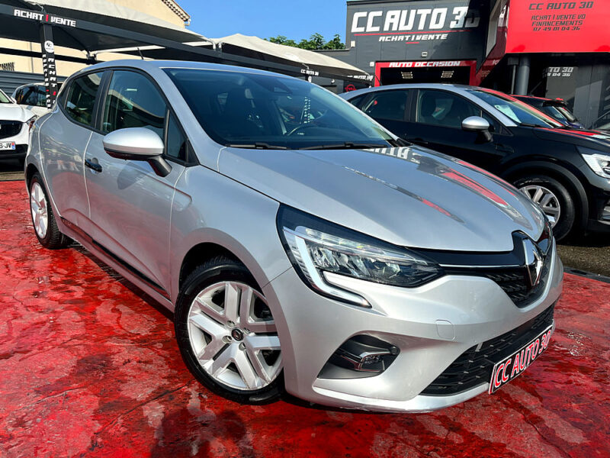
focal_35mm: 26
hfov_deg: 67.3
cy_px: 229
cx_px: 305
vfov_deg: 53.1
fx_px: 458
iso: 50
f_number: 1.6
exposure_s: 1/3049
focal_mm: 5.1
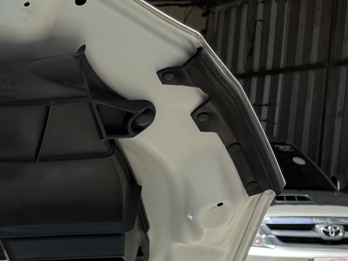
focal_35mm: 118
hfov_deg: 14.0
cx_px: -358
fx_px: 1186
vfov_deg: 11.9
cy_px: 403
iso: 100
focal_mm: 6.76
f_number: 1.78
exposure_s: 1/3145
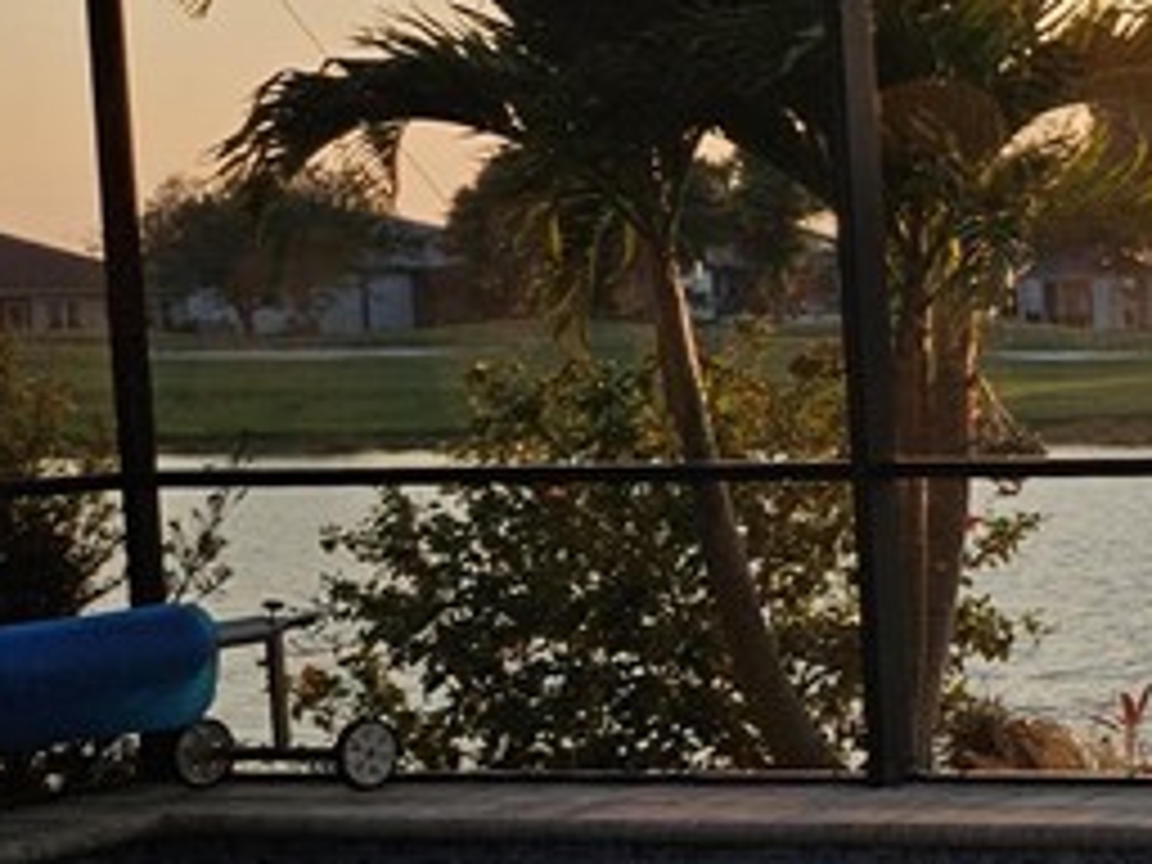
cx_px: 2246
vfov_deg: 16.1
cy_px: 500
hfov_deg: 16.6
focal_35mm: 92
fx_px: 3062
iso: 25
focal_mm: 5.4
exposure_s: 1/556
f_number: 1.8
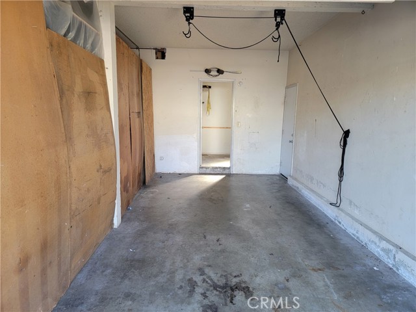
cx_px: 208
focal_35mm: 24
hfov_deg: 71.6
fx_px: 288
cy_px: 156
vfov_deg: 56.8
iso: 100
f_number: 1.8
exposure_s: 1/120
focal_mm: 6.7
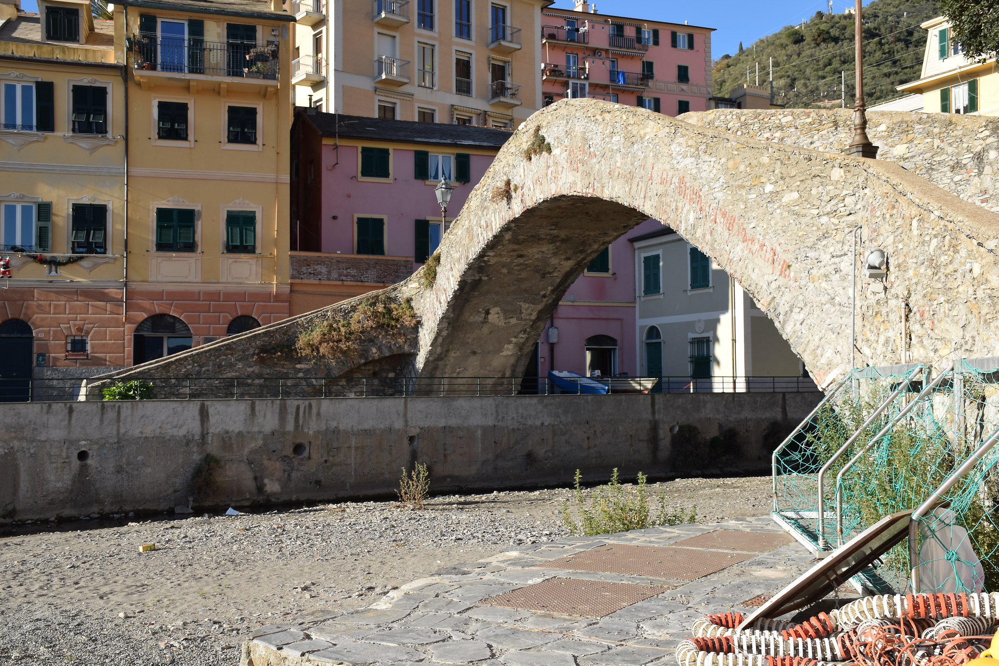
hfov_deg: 49.6
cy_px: 333
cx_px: 500
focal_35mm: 39
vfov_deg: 34.2
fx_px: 1082
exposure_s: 1/200
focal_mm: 26
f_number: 9
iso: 100
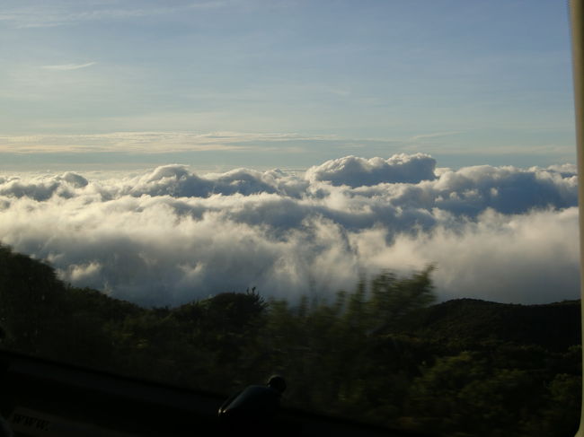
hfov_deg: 34.9
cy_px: 218
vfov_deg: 26.5
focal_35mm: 55
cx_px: 292
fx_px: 928
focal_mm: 9.8
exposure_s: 1/200
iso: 64
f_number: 3.6
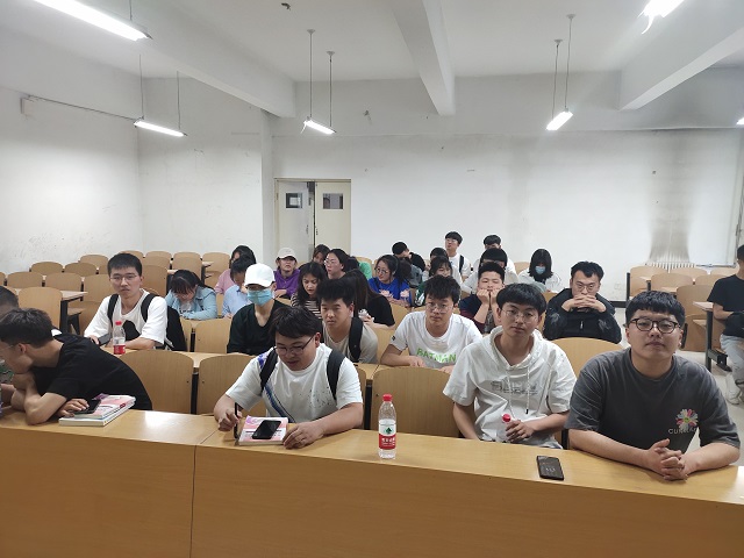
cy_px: 279
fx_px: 494
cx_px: 372
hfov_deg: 73.9
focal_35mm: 23
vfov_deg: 58.9
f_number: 1.79
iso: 849
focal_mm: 4.76
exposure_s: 1/50
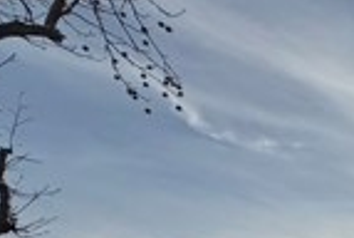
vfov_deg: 17.2
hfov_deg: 18.6
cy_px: 429
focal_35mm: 65
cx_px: 720
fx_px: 640
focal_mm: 2.22
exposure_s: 1/7634
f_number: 2.2
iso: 40
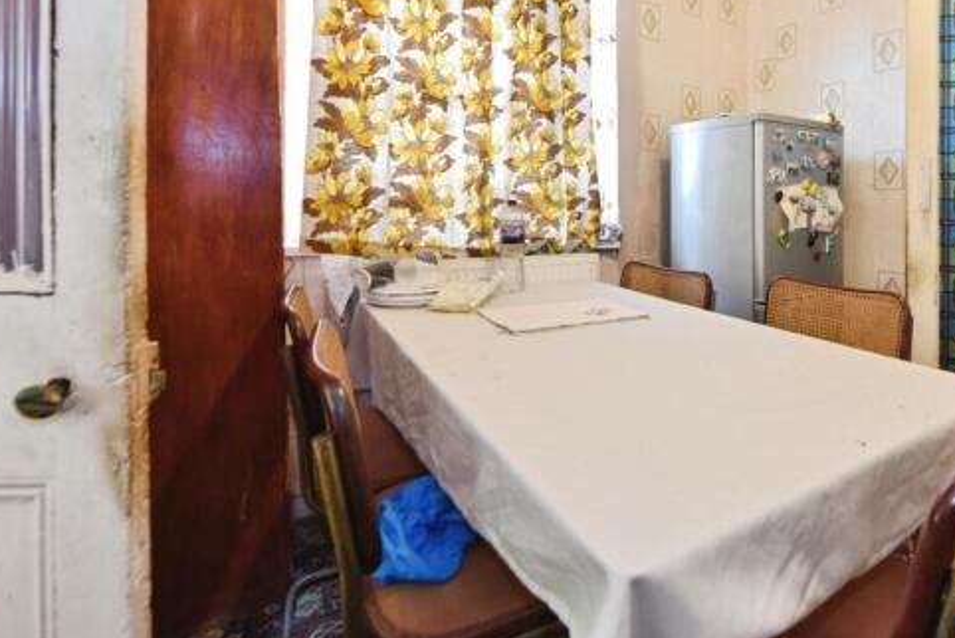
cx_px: 618
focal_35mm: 19
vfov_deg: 63.3
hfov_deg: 84.5
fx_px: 504
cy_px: 223
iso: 1400
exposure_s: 1/15
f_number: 7.1
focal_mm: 14
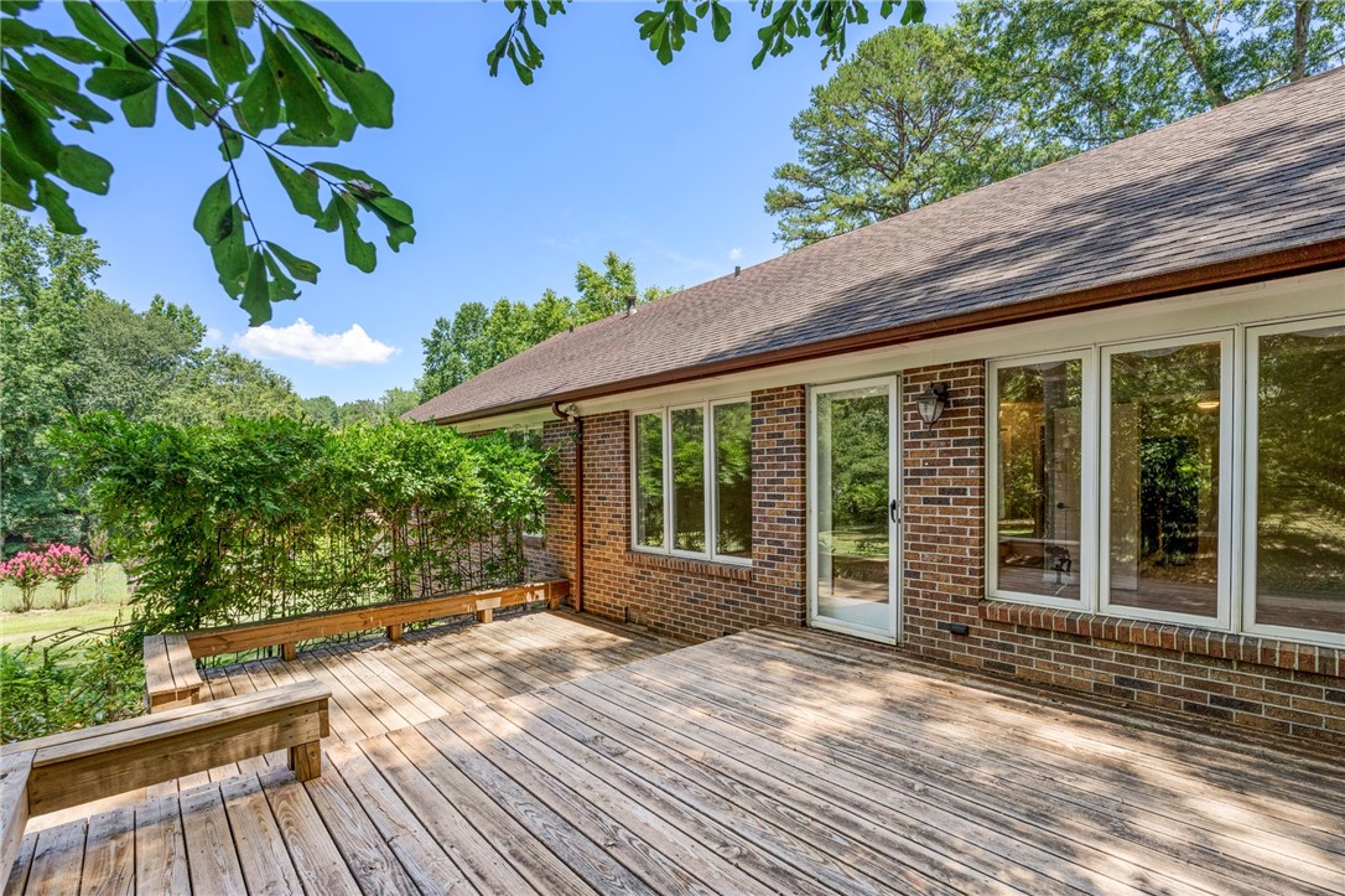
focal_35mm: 16
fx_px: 597
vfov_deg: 73.7
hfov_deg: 96.8
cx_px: 672
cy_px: 448
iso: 250
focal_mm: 16
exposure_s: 1/1250
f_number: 8
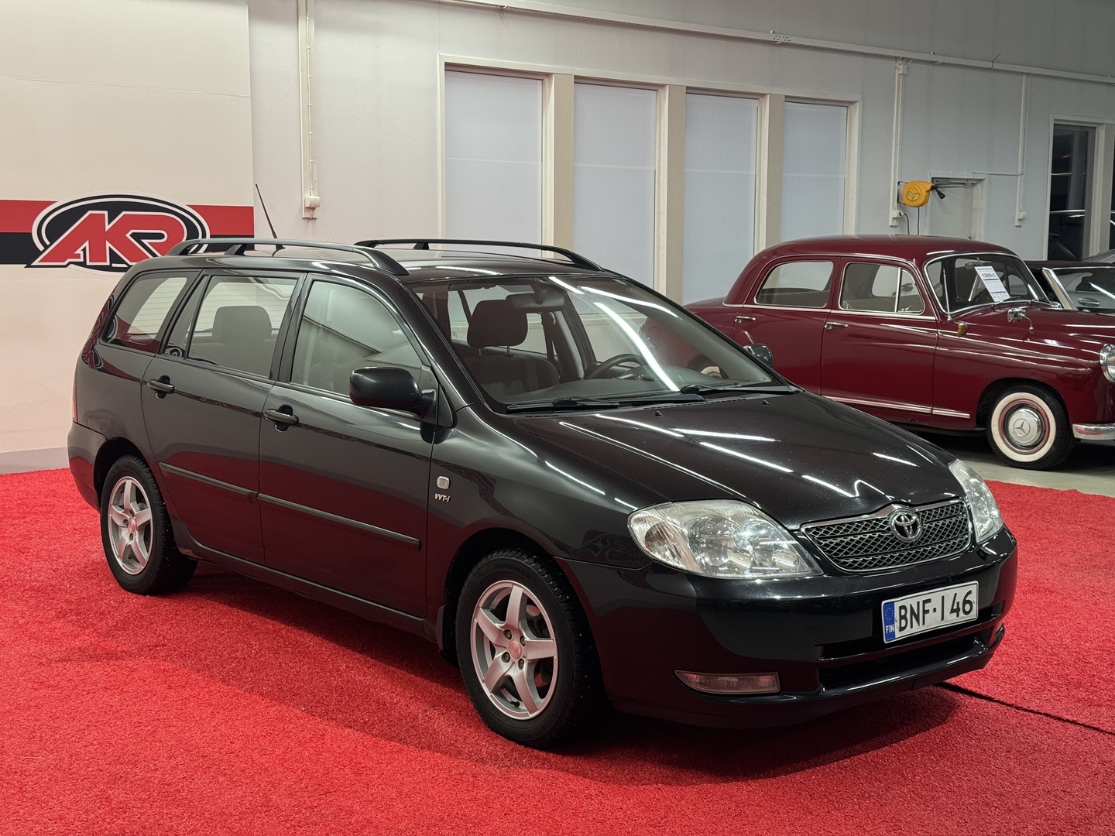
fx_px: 1546
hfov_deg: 39.7
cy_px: 418
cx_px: 558
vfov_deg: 30.3
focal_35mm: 48
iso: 64
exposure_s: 1/50
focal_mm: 6.76
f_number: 1.78
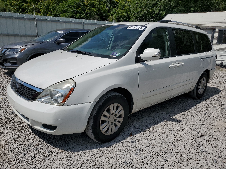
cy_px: 84
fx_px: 170
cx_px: 113
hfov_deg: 67.3
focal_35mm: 26
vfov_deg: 53.1
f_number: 1.5
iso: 51
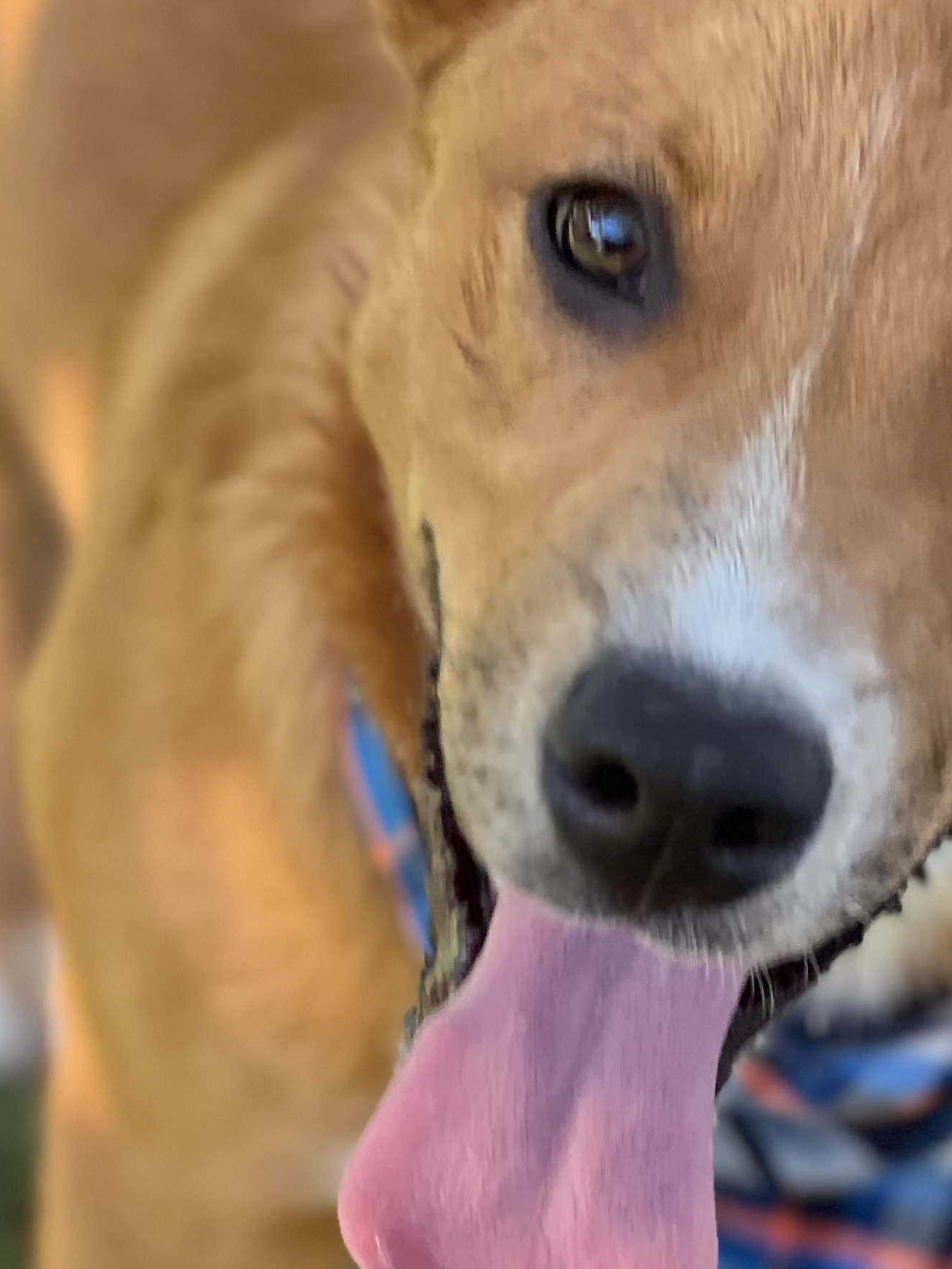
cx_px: 640
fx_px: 6489
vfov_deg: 11.2
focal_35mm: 177
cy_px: 544
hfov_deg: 8.4
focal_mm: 9
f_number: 2.8
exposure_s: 1/121
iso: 125
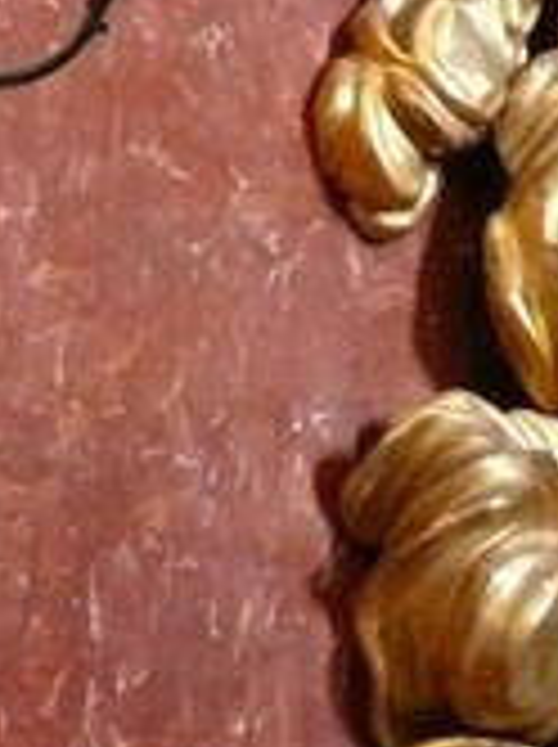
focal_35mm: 786
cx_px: 1418
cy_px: 927
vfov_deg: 2.5
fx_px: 16937
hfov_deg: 1.9
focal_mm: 36.8
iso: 800
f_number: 3.6
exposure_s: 1/20
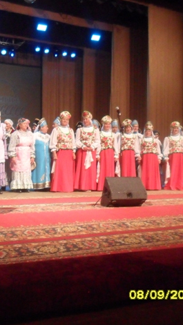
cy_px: 161
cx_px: 58
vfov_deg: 50.5
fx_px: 345
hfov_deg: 29.5
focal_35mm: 40
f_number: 3.5
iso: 400
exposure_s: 1/30
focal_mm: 4.9
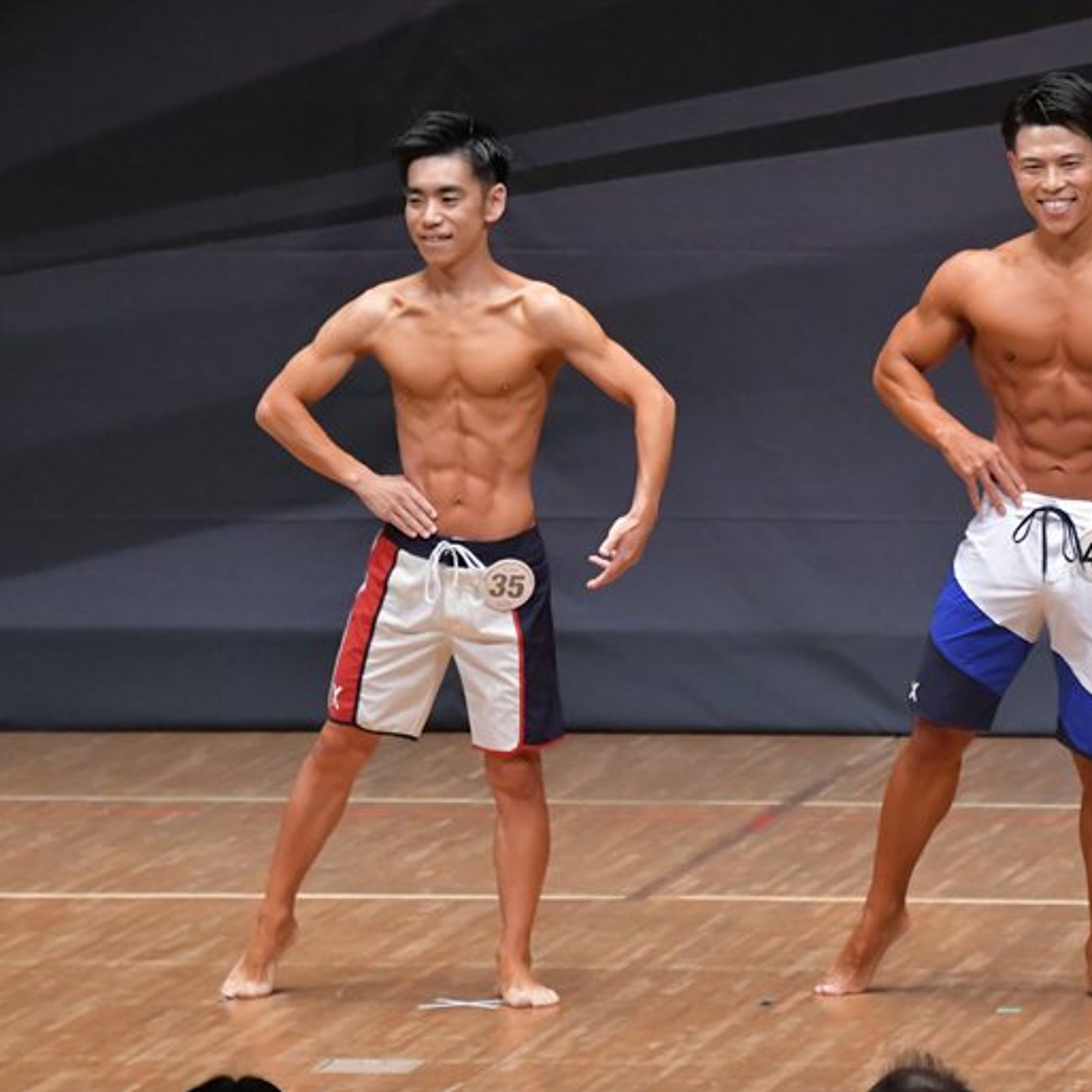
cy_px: 547
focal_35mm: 366
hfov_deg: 4.8
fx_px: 13063
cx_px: 723
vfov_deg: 4.8
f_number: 5.6
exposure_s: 1/400
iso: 6400
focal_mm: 190
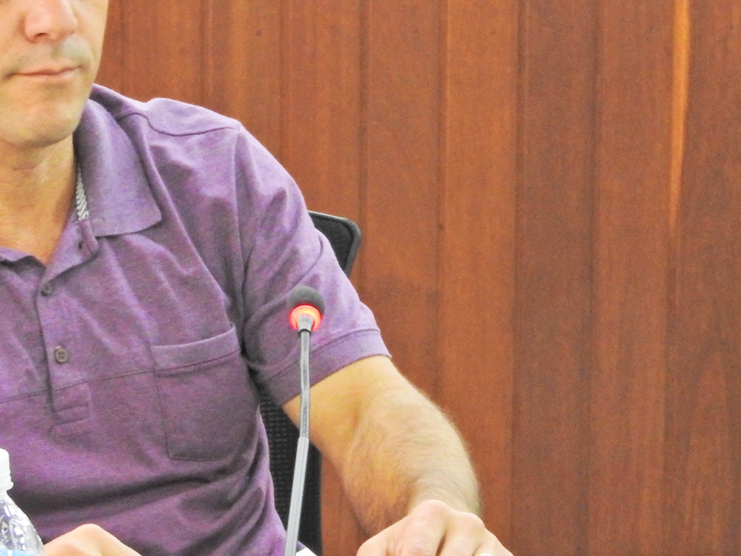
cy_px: 259
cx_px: 117
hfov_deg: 11.5
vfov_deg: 8.7
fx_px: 3661
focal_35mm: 171
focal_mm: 15.2
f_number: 4.5
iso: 800
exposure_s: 1/10
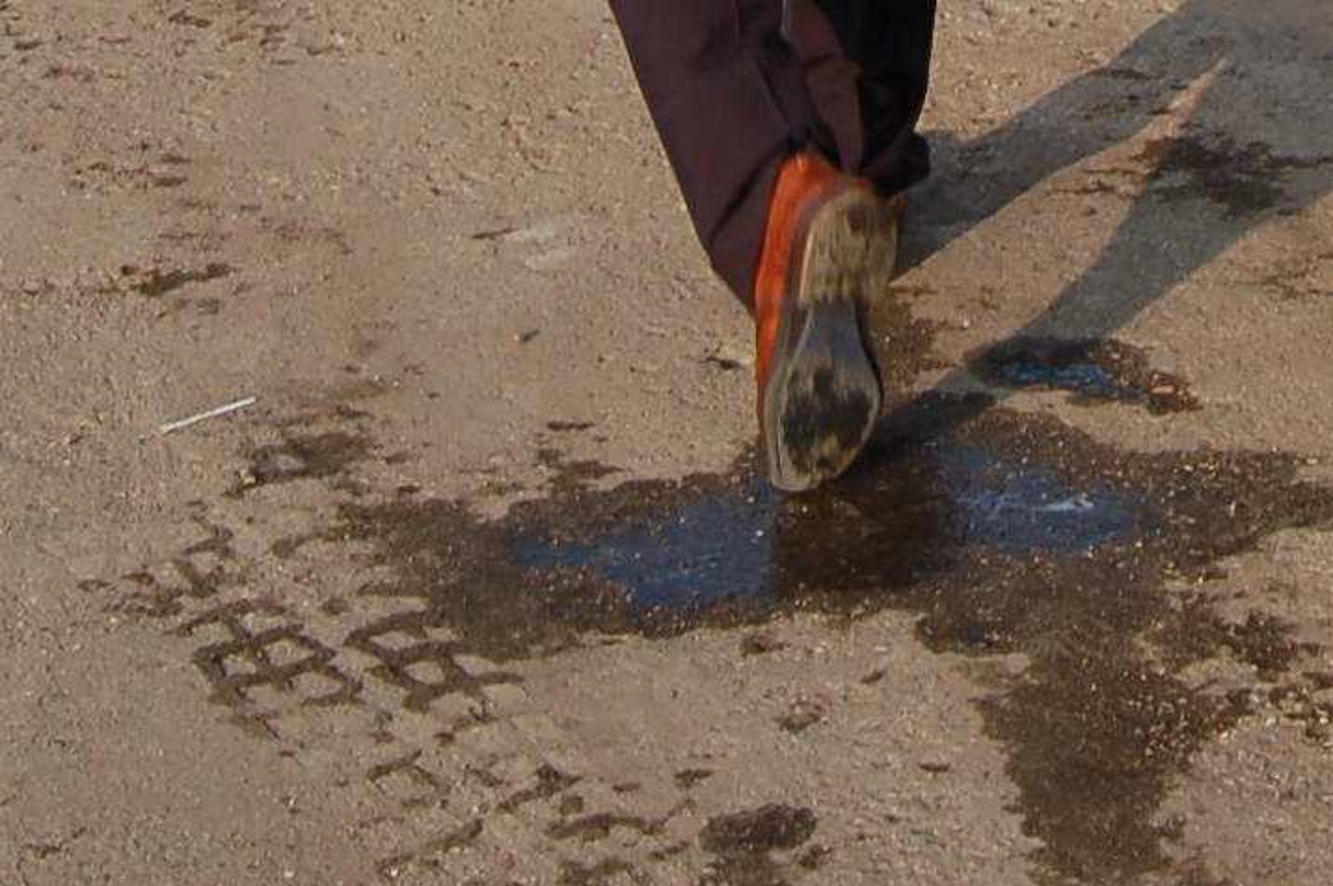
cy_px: -879
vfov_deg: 10.1
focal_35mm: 126
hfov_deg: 16.0
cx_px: 1296
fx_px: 4661
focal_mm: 20
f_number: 8
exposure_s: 1/250
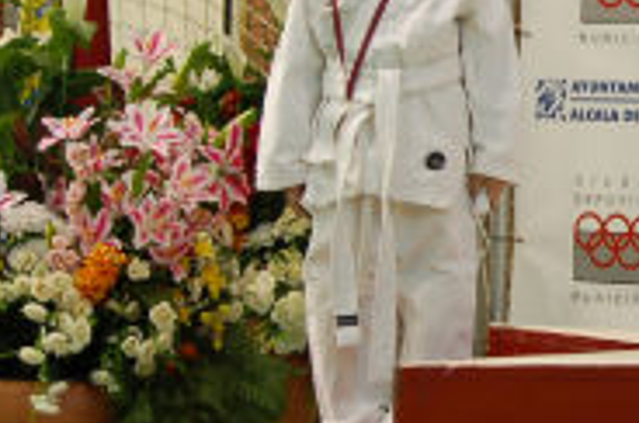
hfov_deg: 12.0
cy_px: 156
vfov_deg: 8.2
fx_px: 2941
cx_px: 833
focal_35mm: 166
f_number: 3.8
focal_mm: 34
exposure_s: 1/30
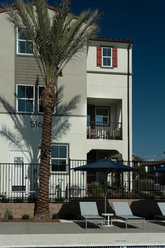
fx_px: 337
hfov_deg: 27.5
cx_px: 83
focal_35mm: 49
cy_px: 124
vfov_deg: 40.3
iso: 100
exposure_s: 1/640
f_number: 5
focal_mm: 48
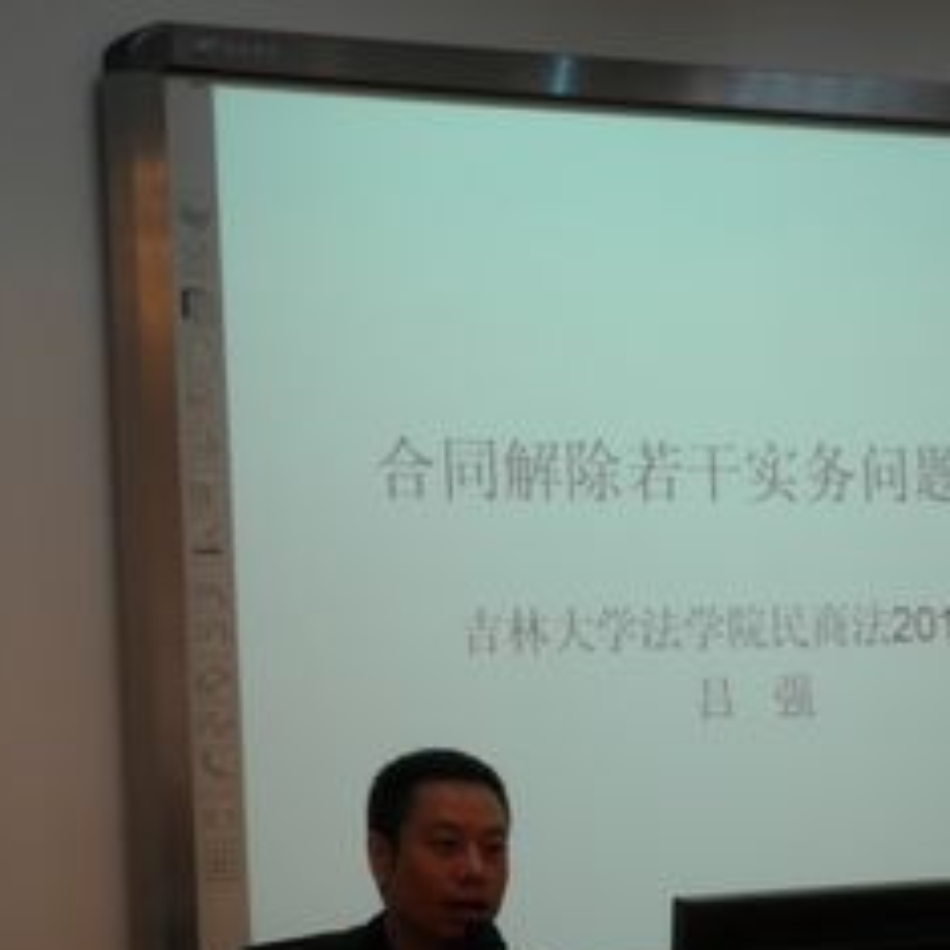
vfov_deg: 18.0
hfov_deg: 18.1
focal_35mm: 96
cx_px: 505
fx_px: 2981
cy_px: 661
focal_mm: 9
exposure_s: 1/60
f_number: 3.8
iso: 125
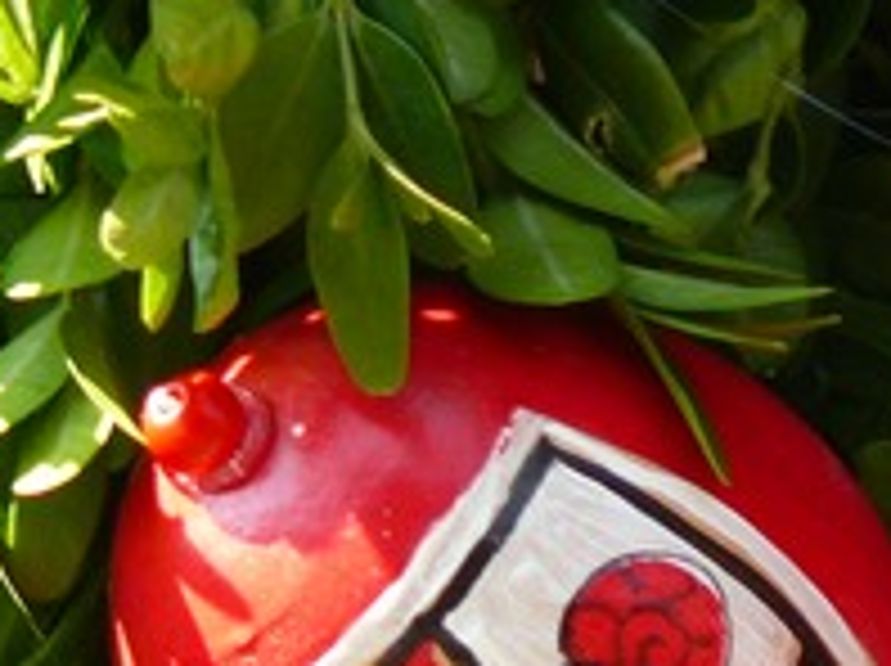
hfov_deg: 1.9
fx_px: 27225
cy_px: 783
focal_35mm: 1059
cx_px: 765
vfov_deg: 1.4
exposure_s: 1/50
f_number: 3.6
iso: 100
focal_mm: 59
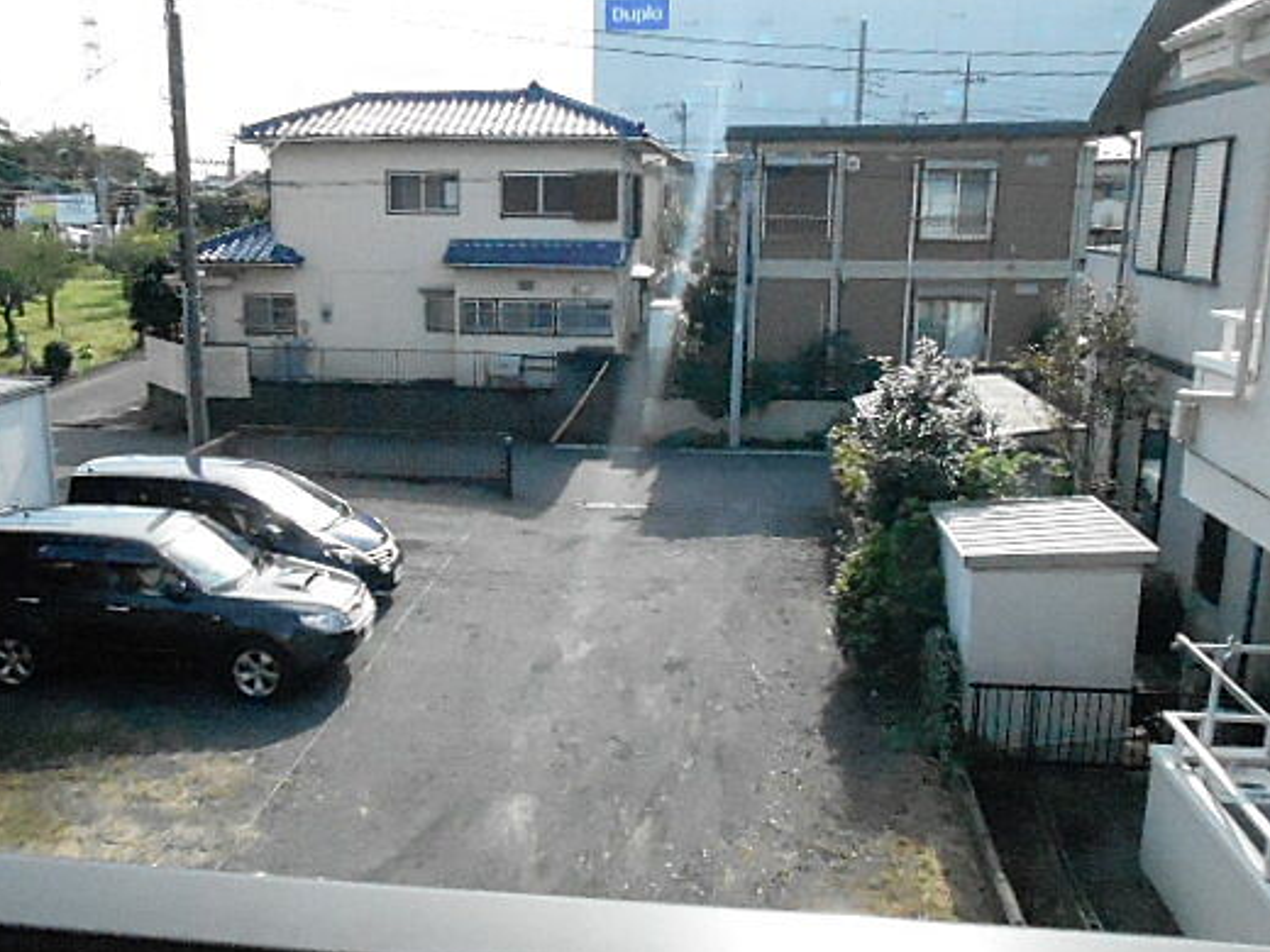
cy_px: 498
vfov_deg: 44.1
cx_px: 567
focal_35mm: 32
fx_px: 1174
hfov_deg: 56.7
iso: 3200
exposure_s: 1/1600
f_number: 8
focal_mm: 4.6
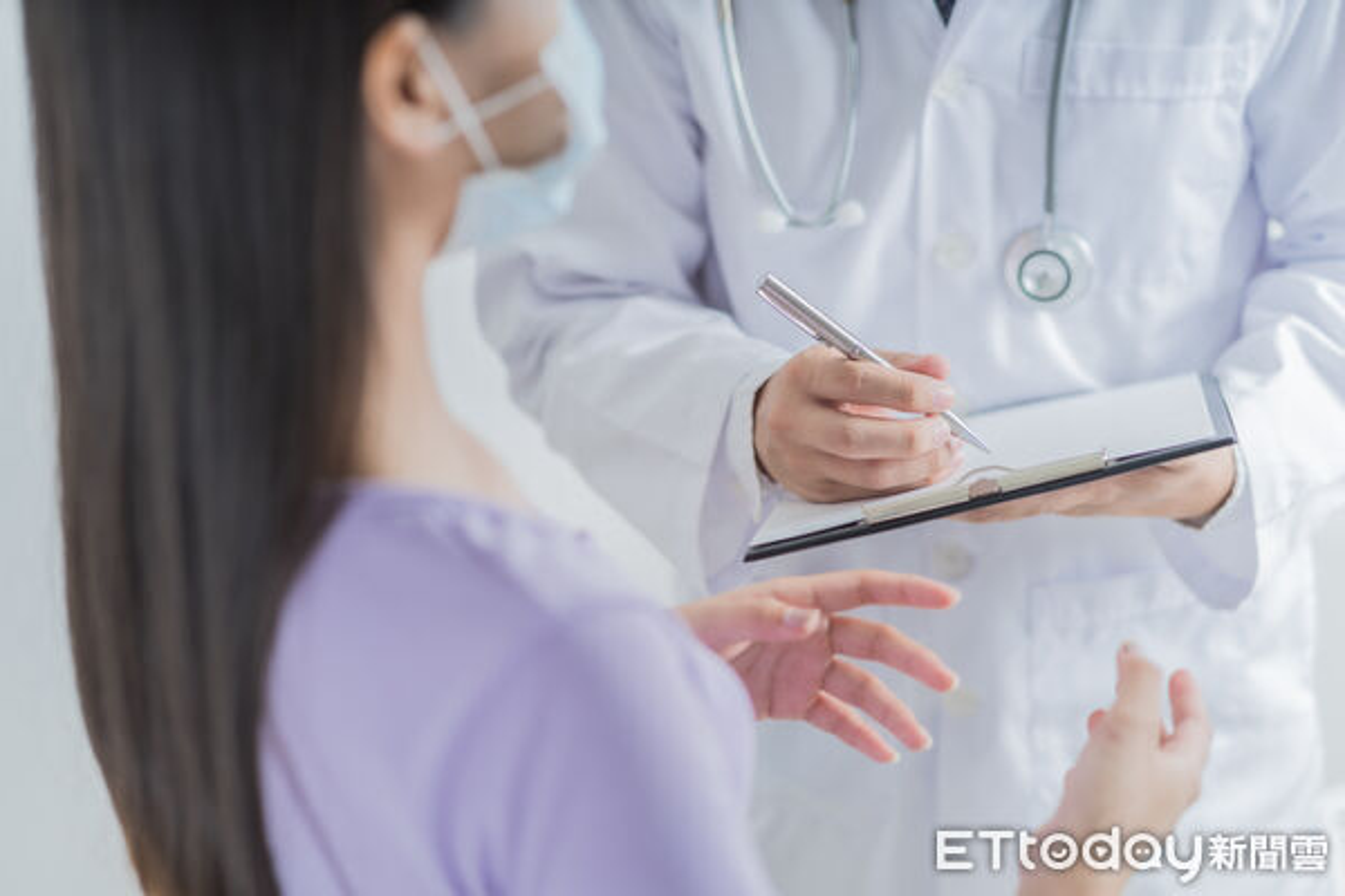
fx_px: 3175
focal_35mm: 85
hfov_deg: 23.9
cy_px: 448
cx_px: 672
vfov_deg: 16.1
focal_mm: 85
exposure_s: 1/160
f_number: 2.8
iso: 100
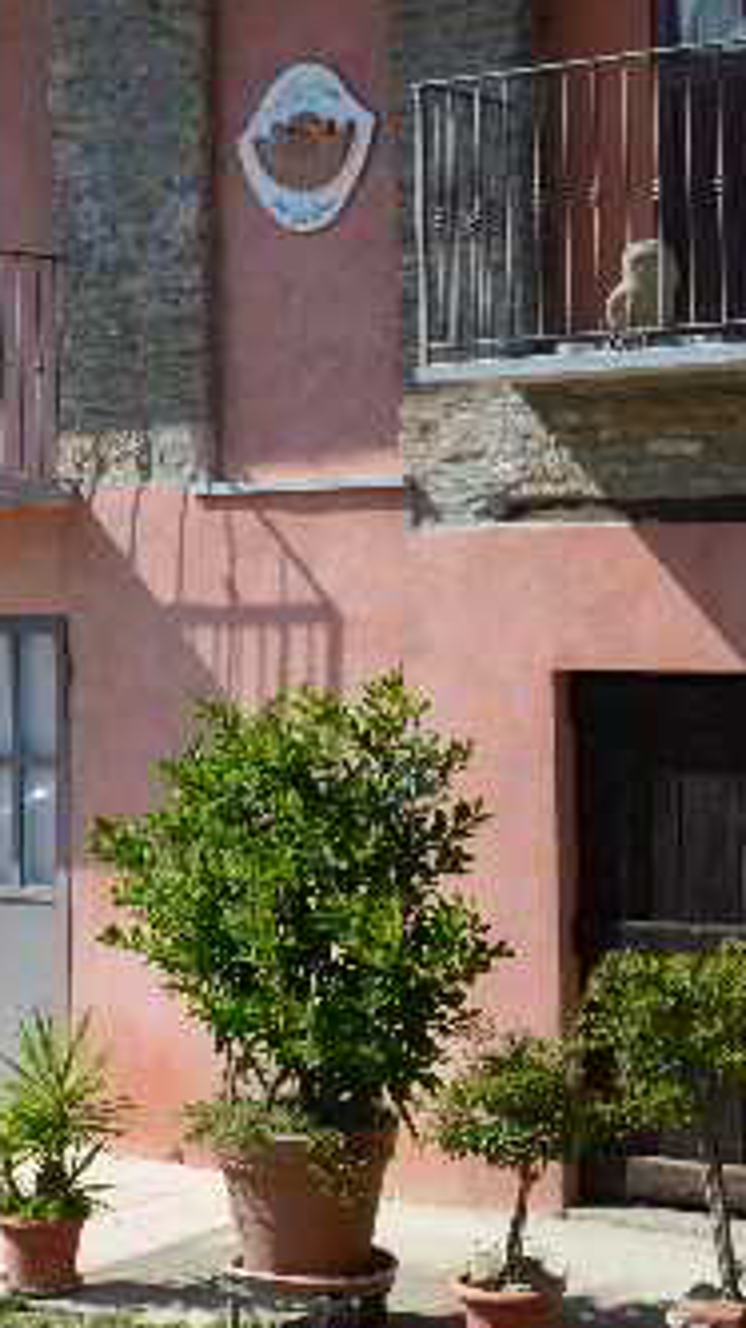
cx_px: -44
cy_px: 568
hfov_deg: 14.3
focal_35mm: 83
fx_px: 2922
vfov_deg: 25.6
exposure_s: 1/800
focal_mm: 22
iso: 200
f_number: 6.3
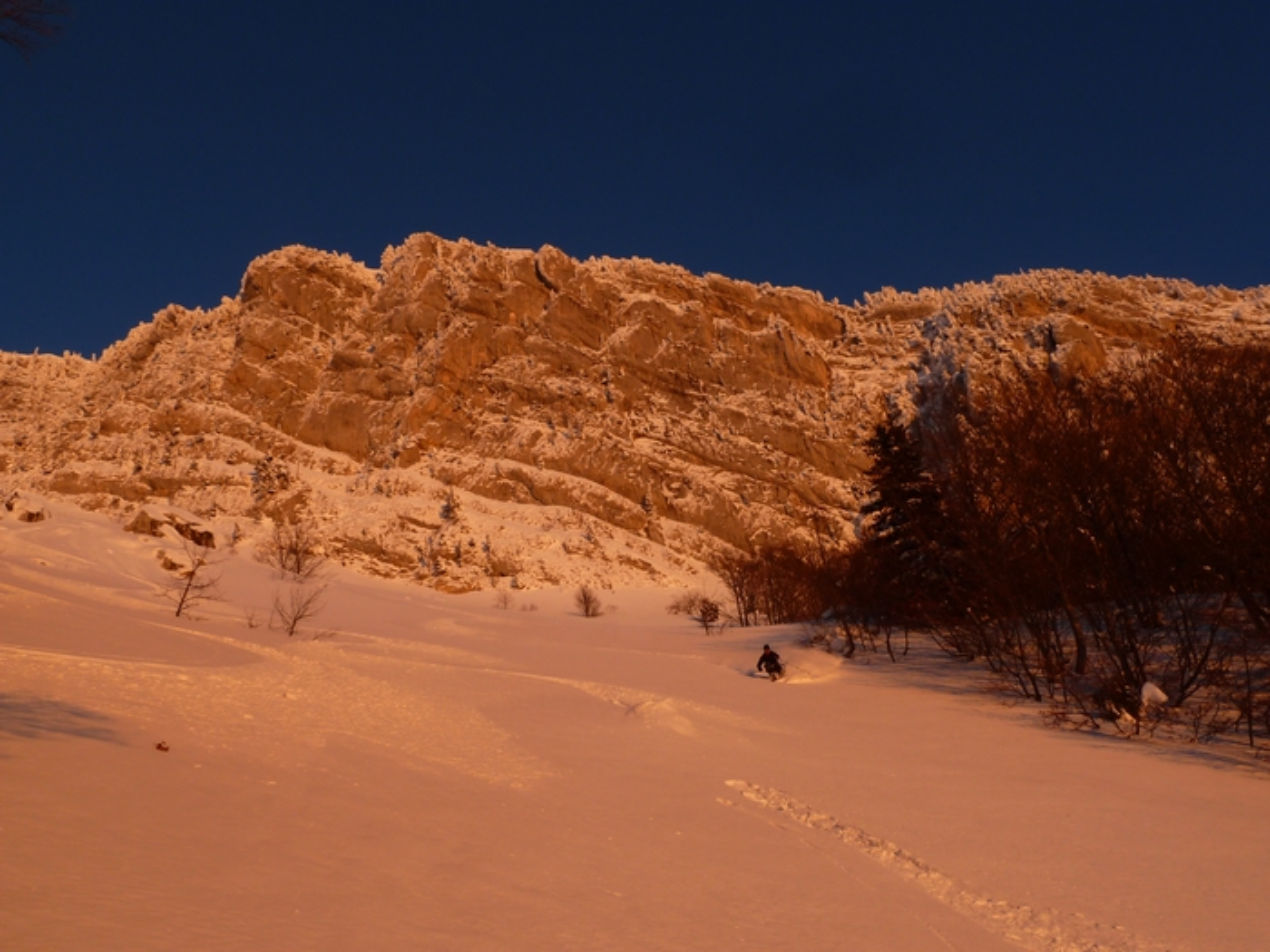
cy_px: 476
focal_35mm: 29
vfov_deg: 48.2
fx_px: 1064
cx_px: 635
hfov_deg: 61.7
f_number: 4
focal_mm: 4.7
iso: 80
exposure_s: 1/320
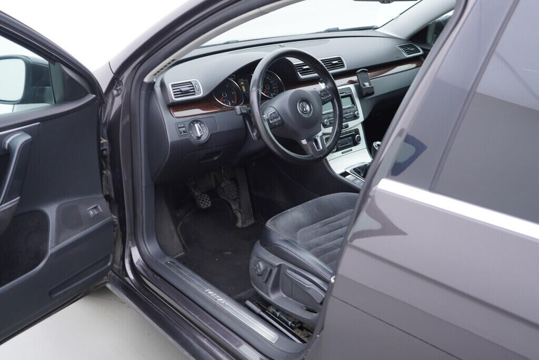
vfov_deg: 36.9
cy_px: 180
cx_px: 270
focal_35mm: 36
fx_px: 539
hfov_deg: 53.1
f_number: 2.8
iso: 160
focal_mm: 24
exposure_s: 1/40
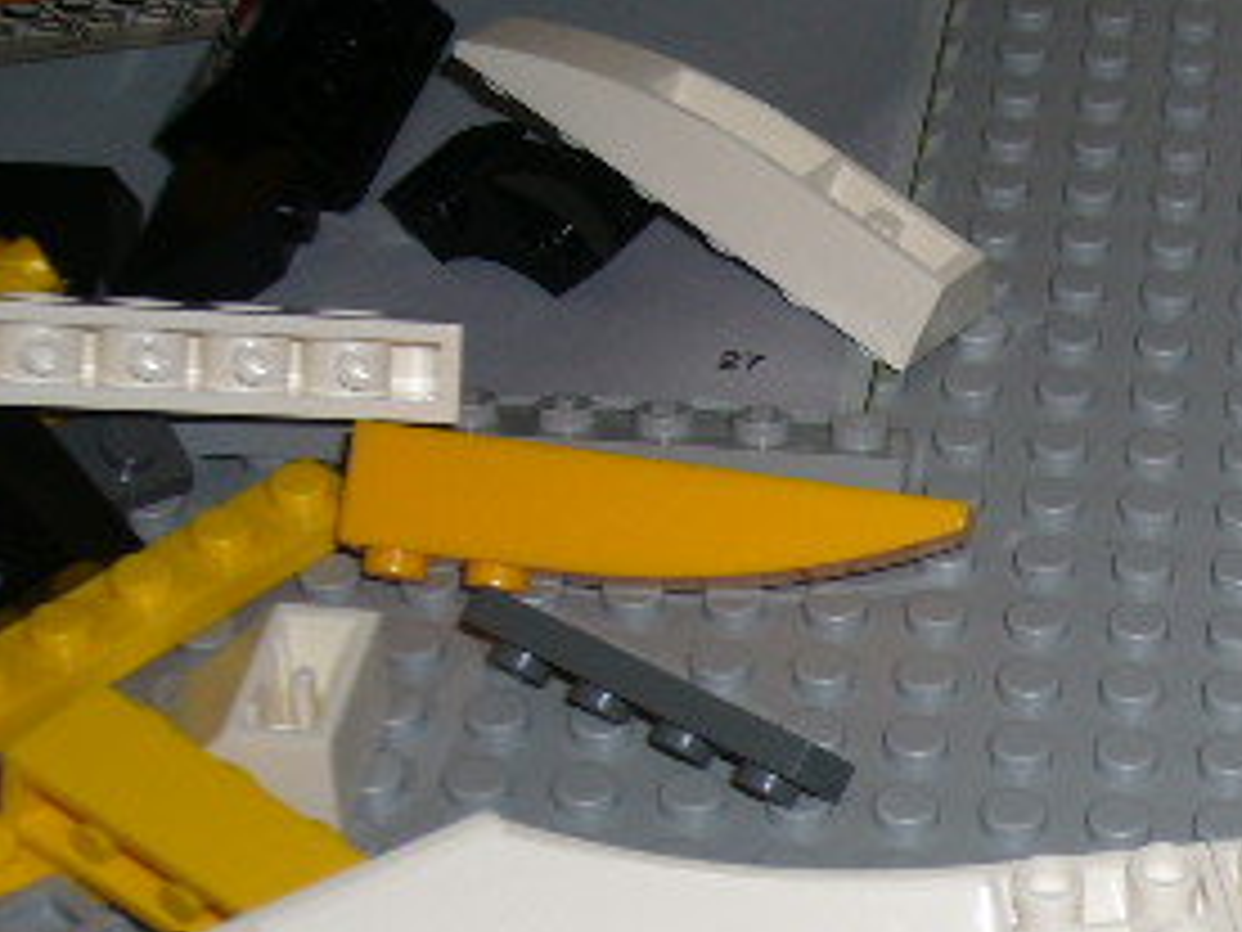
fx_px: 4162
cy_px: 860
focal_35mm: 116
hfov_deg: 16.4
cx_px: 1436
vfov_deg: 12.7
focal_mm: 8.3
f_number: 3.3
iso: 80
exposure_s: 1/60
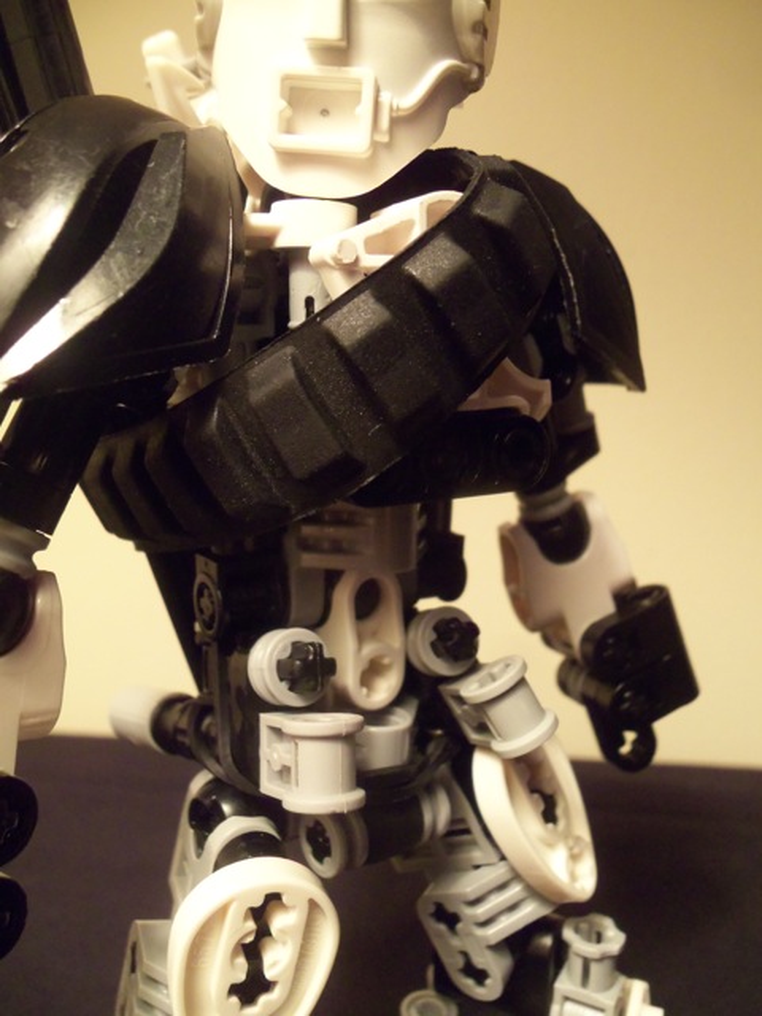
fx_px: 851
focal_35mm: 29
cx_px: 381
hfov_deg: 48.2
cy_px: 508
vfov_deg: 61.7
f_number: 3.4
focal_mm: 5.2
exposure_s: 1/30
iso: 320
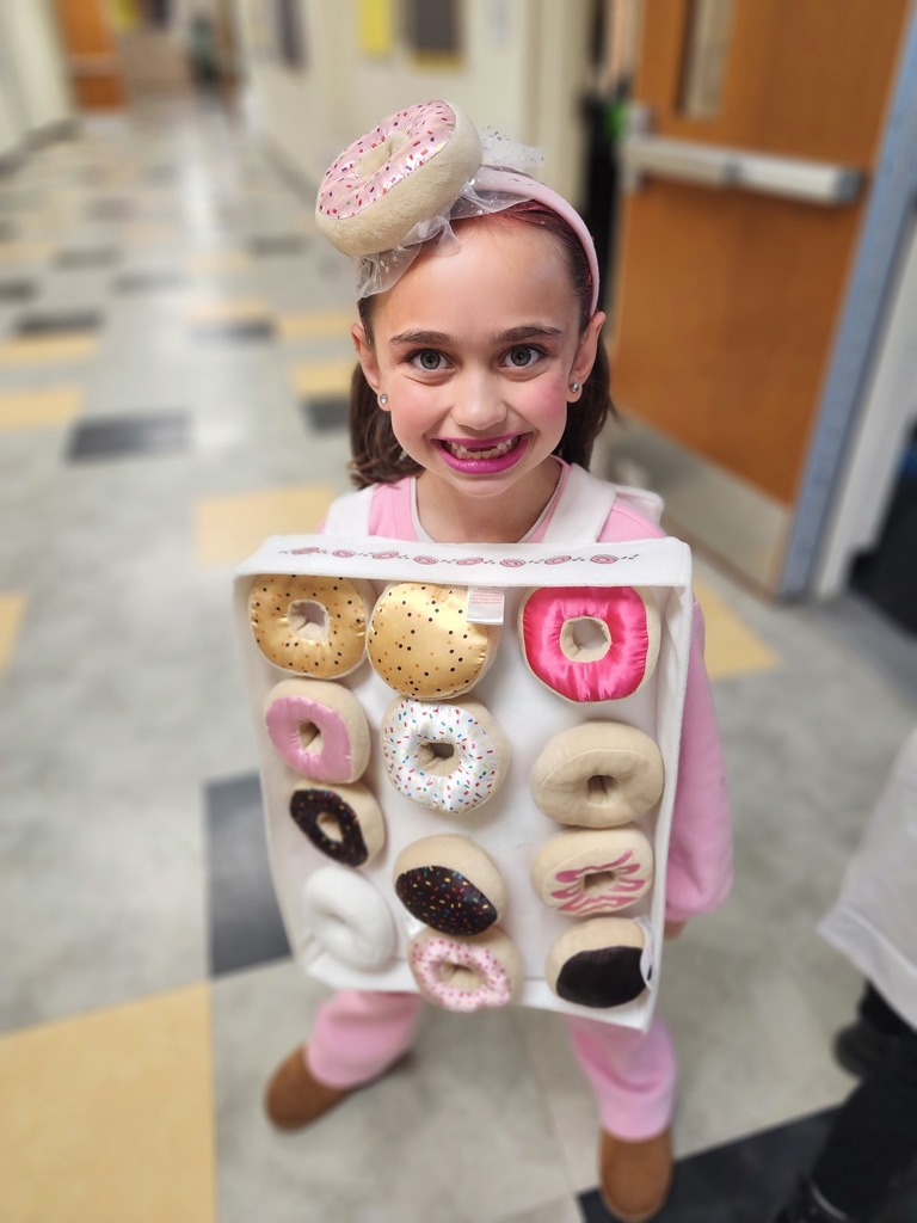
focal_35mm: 23
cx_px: 458
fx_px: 812
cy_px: 612
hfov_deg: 58.9
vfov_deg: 73.9
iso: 160
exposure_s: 1/60
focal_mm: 6.4
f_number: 1.8
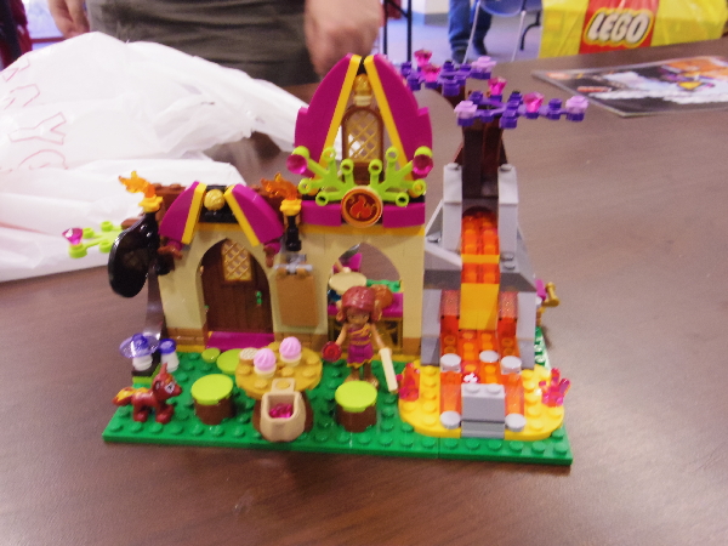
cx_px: 364
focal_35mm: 32
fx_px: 673
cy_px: 273
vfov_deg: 44.2
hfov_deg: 56.8
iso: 1000
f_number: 4.5
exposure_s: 1/40
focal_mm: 5.9
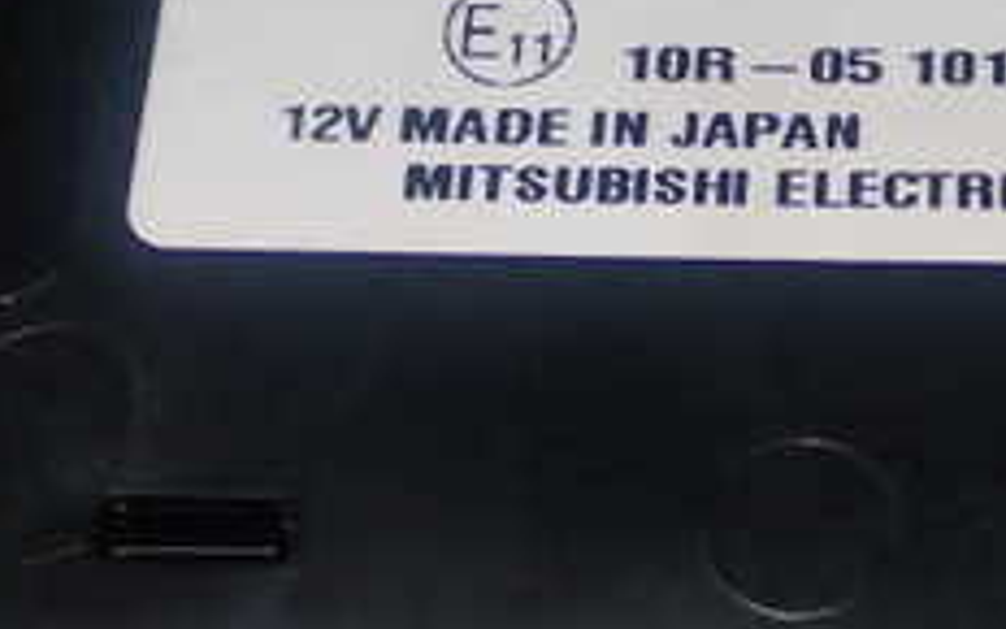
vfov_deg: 9.6
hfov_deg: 15.1
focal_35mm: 137
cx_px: 837
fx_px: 3756
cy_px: 152
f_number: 9
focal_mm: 9.01
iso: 200
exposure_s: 1/50
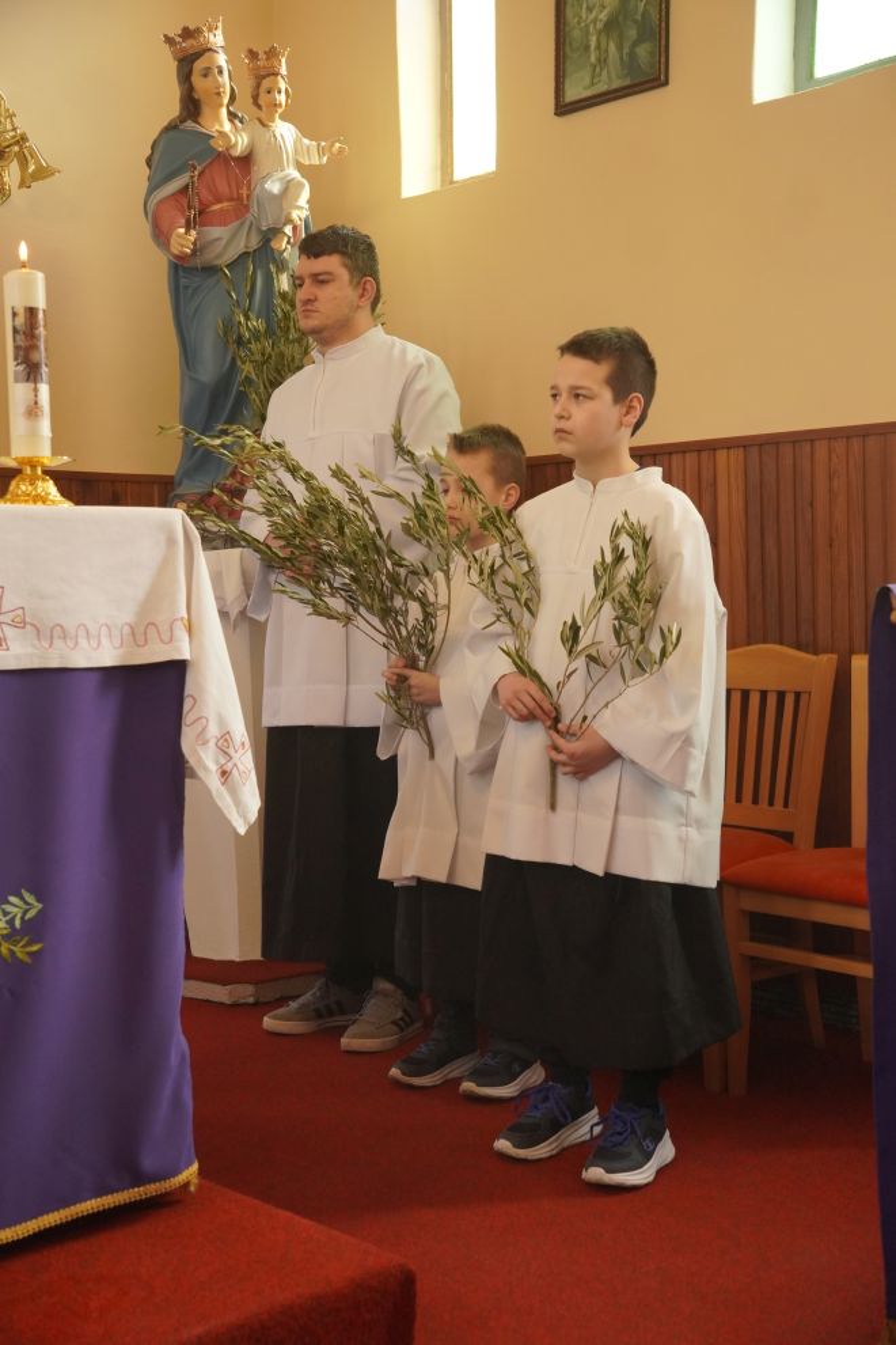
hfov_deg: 28.8
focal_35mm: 47
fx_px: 1747
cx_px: 448
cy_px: 672
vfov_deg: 42.1
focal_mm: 31.2
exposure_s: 1/160
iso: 1600
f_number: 4.5
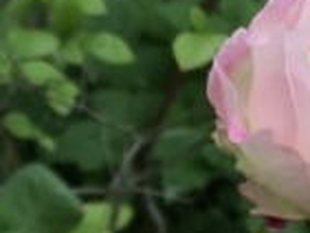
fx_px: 1067
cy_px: 444
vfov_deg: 11.4
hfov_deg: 15.2
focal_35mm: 119
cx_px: -167
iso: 20
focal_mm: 3.99
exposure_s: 1/127
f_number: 1.8
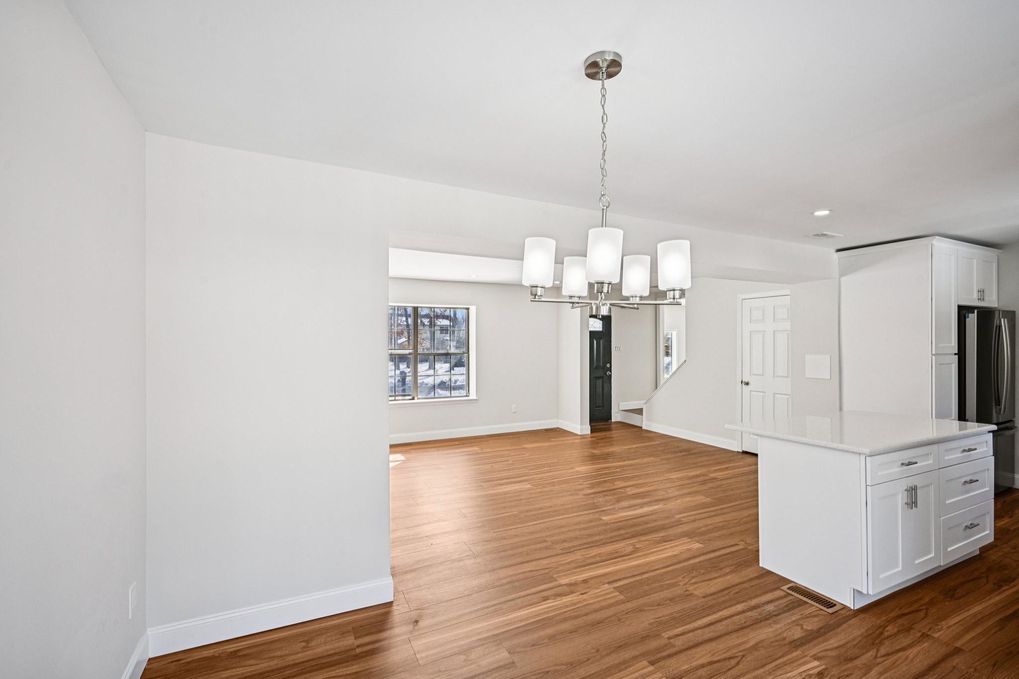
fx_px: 453
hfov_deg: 96.7
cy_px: 340
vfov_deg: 73.7
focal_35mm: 16
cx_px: 510
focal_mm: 16
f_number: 8
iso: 400
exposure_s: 1/400
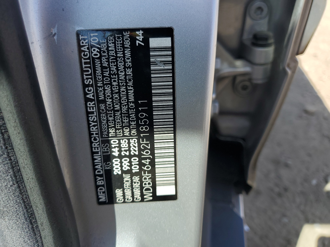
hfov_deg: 67.3
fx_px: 248
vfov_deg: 53.1
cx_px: 165
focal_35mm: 26
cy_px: 124
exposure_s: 1/1111
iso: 50
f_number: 1.5
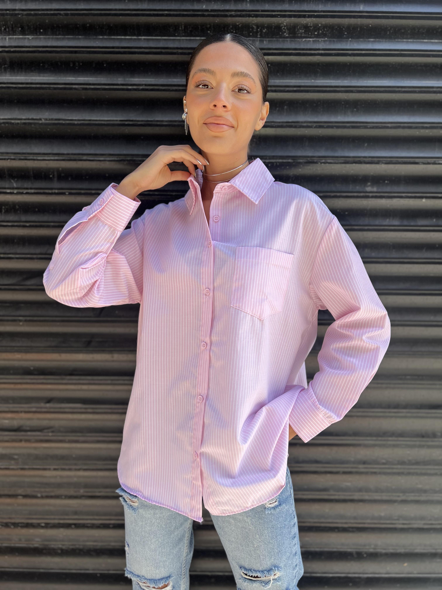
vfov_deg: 67.3
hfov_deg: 53.1
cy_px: 295
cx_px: 221
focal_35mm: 26
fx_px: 443
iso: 50
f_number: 1.5
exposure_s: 1/808
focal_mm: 5.7
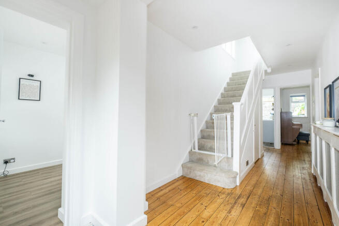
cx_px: 170
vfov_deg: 77.4
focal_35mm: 15
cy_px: 113
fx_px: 141
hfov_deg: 100.4
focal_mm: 10
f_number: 7.1
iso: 250
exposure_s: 1/15
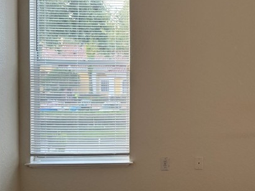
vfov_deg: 24.3
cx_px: 246
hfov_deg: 30.3
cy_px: 72
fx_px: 442
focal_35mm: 60
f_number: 1.78
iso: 200
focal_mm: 6.76
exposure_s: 1/120
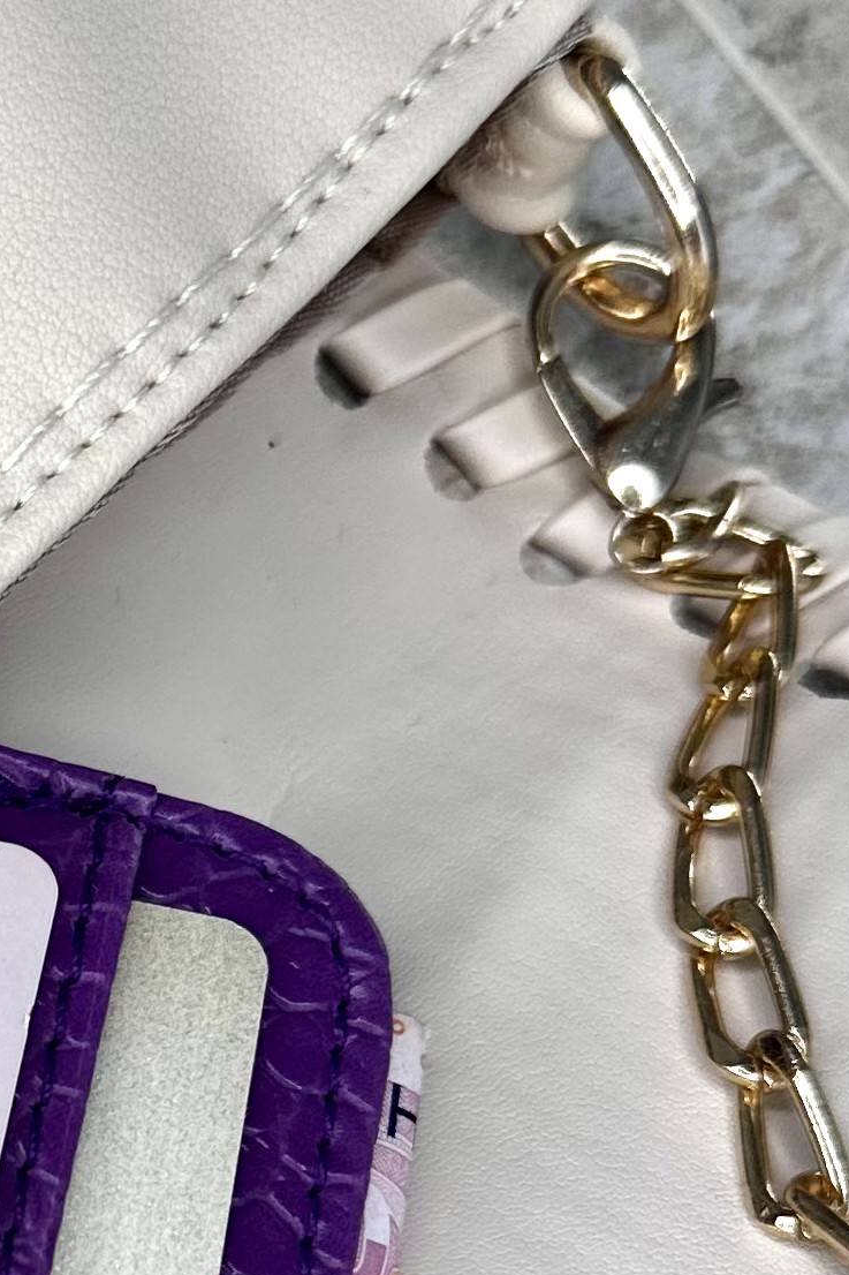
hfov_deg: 14.1
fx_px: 3220
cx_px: -399
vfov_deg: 21.7
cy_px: 1217
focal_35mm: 91
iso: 64
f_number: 1.78
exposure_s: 1/100
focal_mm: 6.86
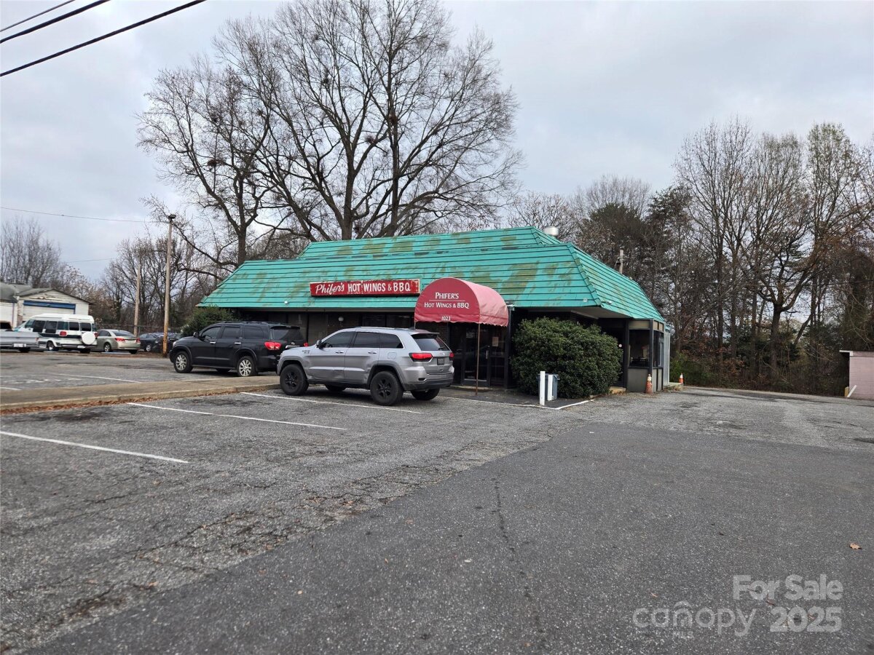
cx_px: 437
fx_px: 581
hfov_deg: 73.9
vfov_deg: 58.9
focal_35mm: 23
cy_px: 328
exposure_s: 1/417
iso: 25
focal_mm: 5.4
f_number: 1.8
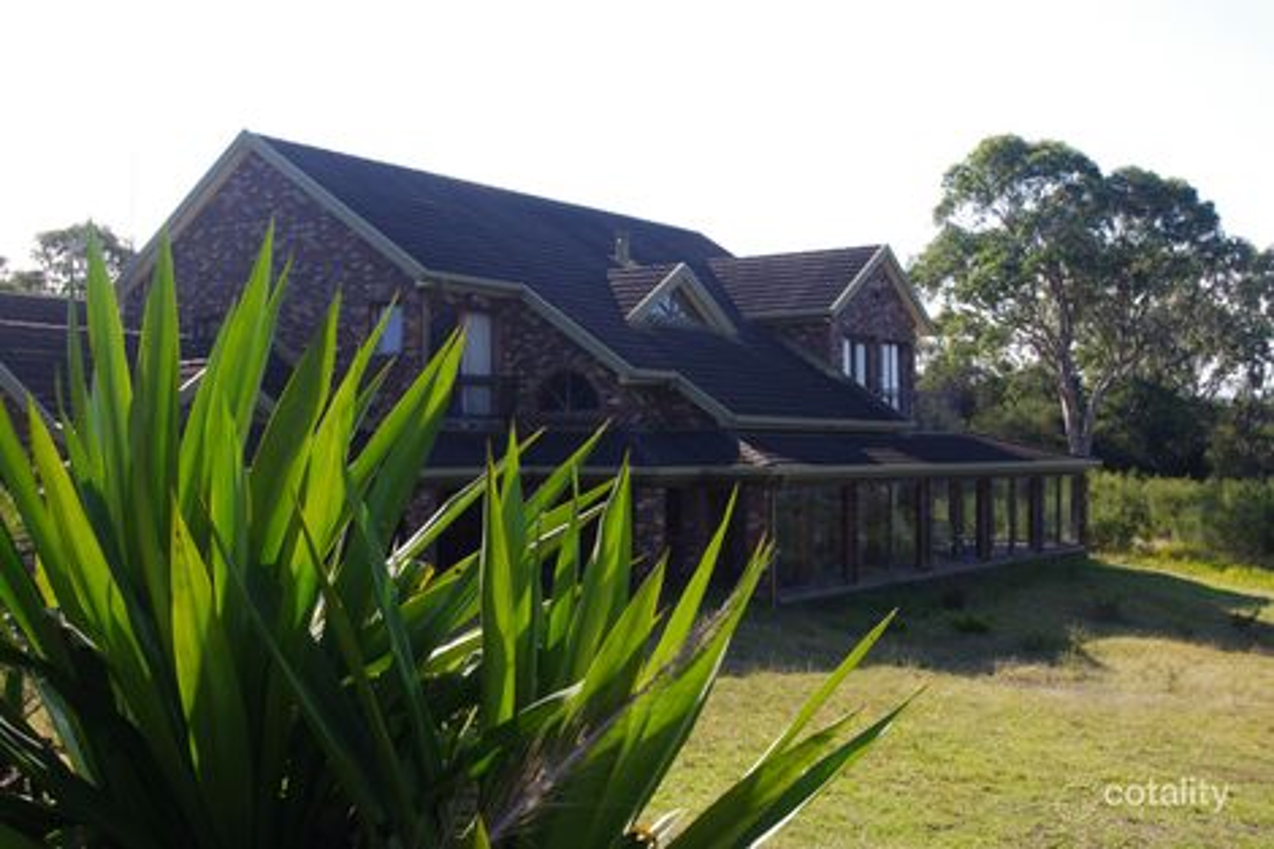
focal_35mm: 42
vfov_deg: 31.9
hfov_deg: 46.4
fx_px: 1486
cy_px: 424
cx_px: 637
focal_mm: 28.13
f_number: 11
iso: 400
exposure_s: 1/125
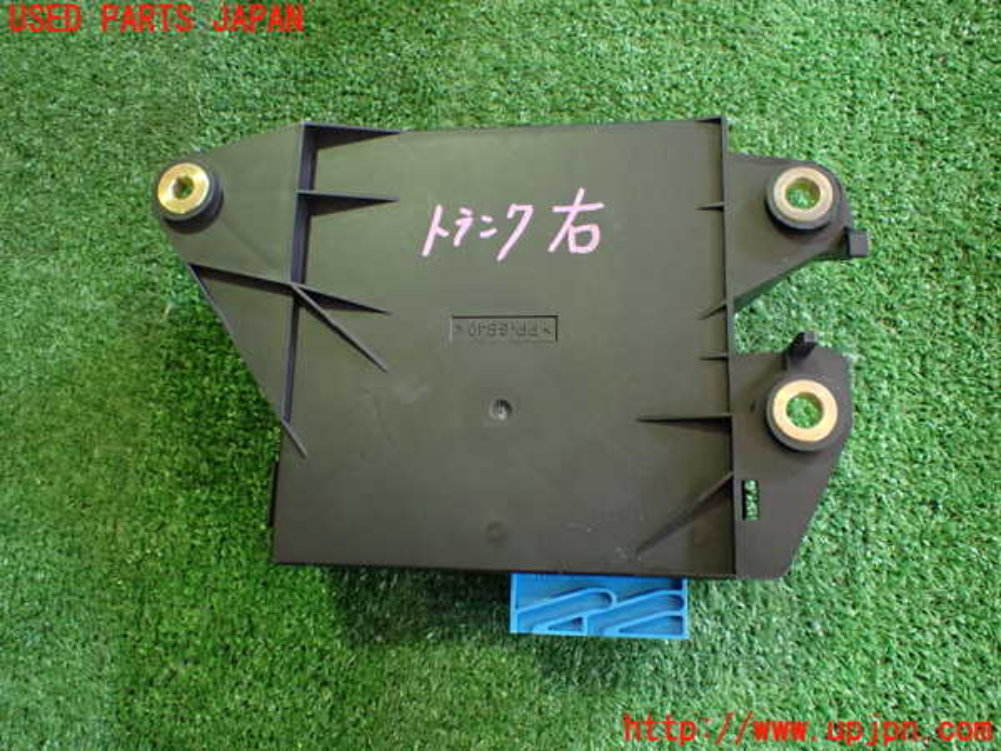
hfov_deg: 60.0
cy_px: 376
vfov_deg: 46.8
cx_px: 500
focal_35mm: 30
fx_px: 868
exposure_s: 1/80
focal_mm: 5.4
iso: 800
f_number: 2.3
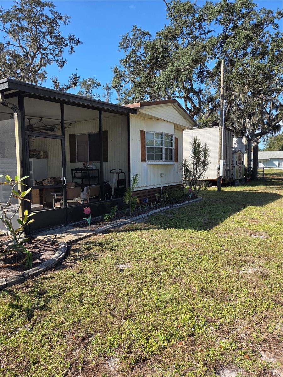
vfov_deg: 73.9
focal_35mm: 23
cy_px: 188
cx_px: 142
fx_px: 251
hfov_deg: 58.9
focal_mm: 5.4
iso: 80
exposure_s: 1/2503
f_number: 1.8
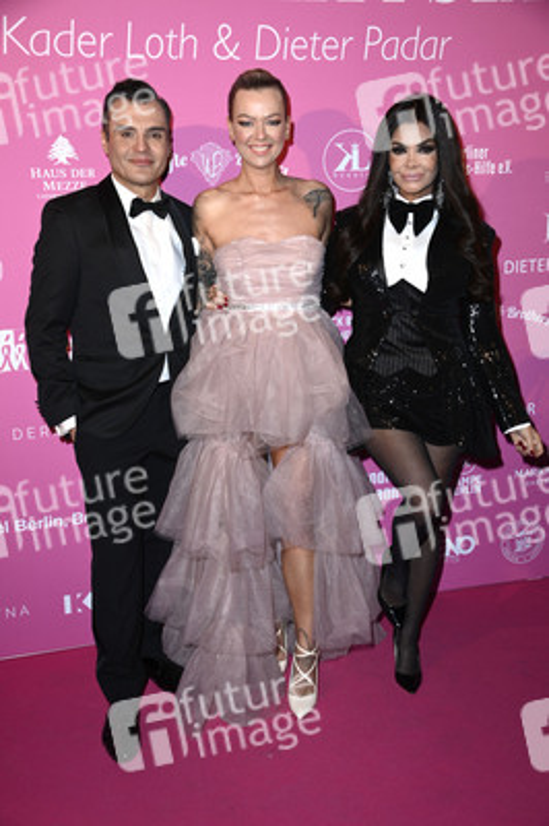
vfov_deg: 44.5
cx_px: 274
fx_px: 1008
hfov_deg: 30.5
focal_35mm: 44
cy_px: 413
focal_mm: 44
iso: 500
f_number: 5.6
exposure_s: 1/200
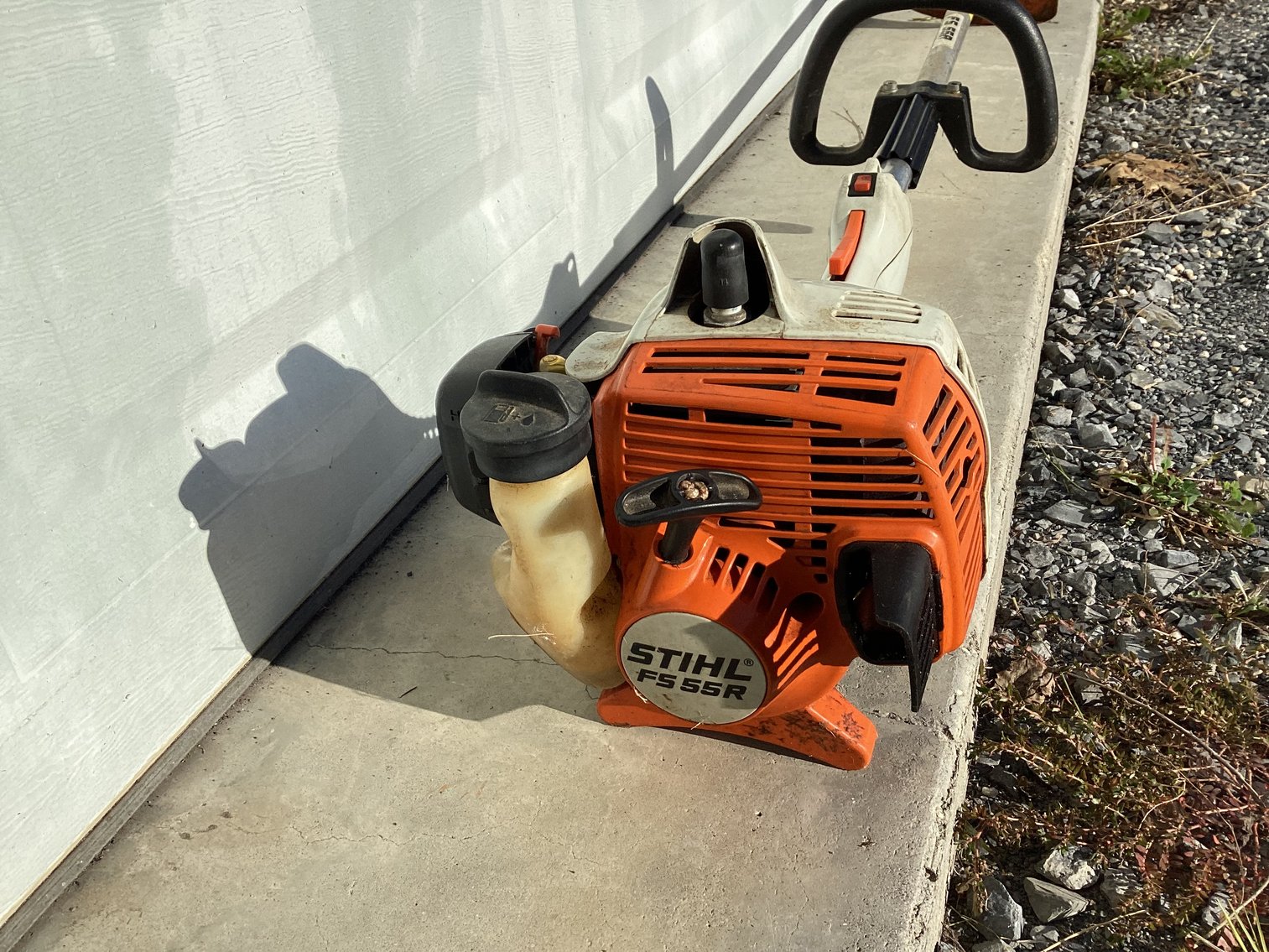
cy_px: 476
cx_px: 634
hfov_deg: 58.3
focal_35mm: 31
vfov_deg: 45.4
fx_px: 1137
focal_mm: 3.3
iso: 25
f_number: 2.4
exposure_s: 1/2469
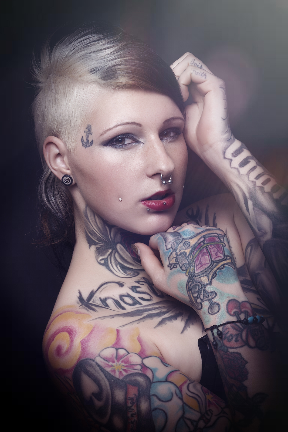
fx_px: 990
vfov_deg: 24.6
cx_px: 144
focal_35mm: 82
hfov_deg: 16.6
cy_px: 216
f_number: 16
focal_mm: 55
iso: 100
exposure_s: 1/200
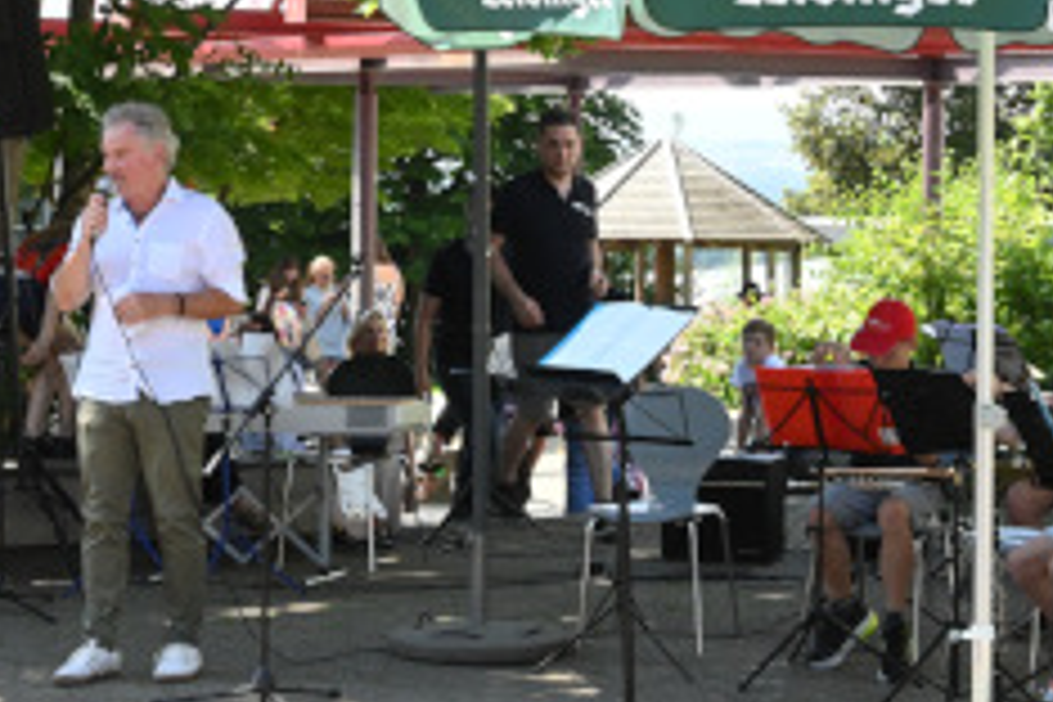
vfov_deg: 10.7
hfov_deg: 16.0
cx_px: 342
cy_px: 155
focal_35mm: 128
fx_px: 3744
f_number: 13
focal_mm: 50
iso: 2500
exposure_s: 1/640
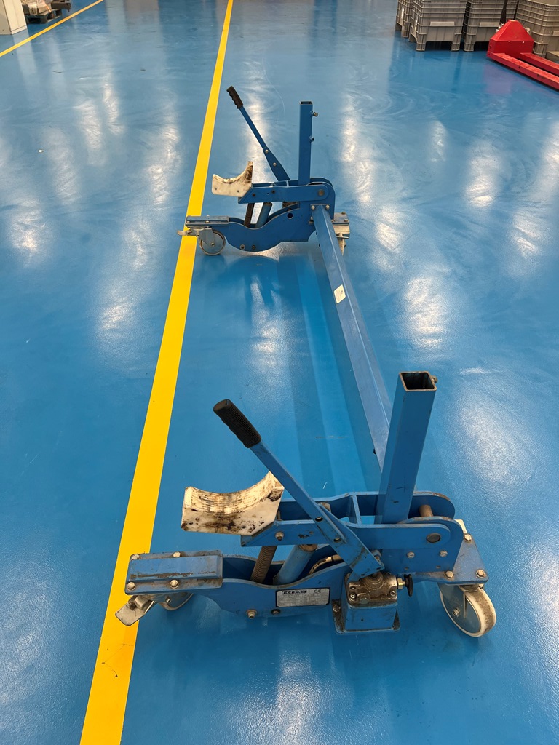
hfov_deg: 53.1
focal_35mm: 26
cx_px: 280
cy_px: 372
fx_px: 560
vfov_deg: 67.3
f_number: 1.5
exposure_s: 1/100
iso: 80
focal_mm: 5.7
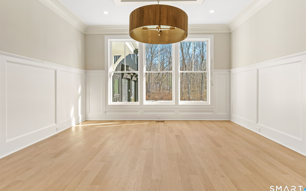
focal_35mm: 18
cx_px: 158
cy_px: 88
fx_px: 150
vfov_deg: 64.9
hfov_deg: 91.1
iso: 320
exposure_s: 1/40
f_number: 8
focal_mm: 17
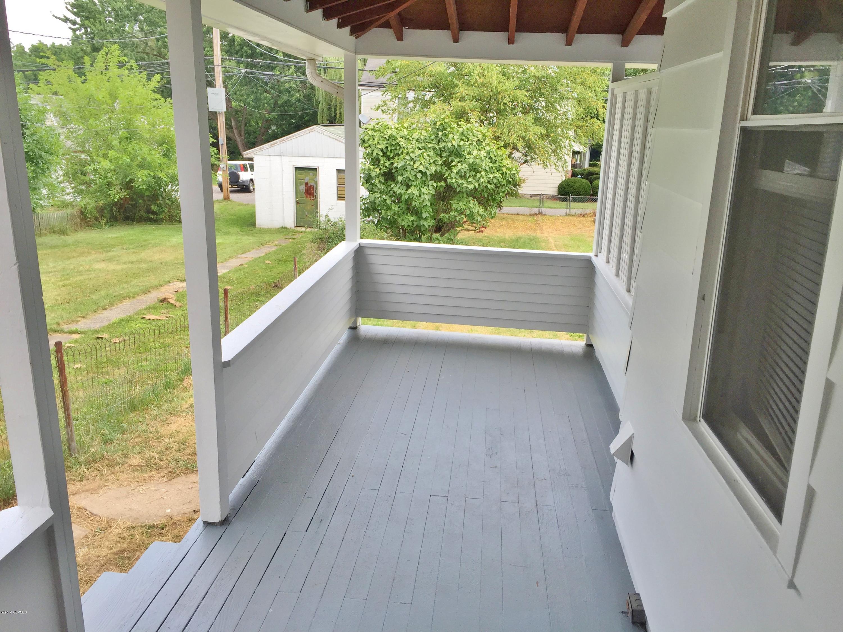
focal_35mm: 29
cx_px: 422
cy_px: 316
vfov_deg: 48.2
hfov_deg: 61.7
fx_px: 706
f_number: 2.2
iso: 32
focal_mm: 4.15
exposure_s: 1/449
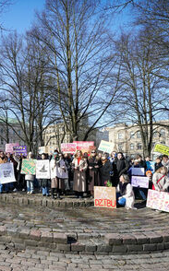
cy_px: 153
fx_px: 185
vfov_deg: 72.3
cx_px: 9
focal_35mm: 25
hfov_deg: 43.7
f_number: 5.6
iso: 500
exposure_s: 1/1000
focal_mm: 12
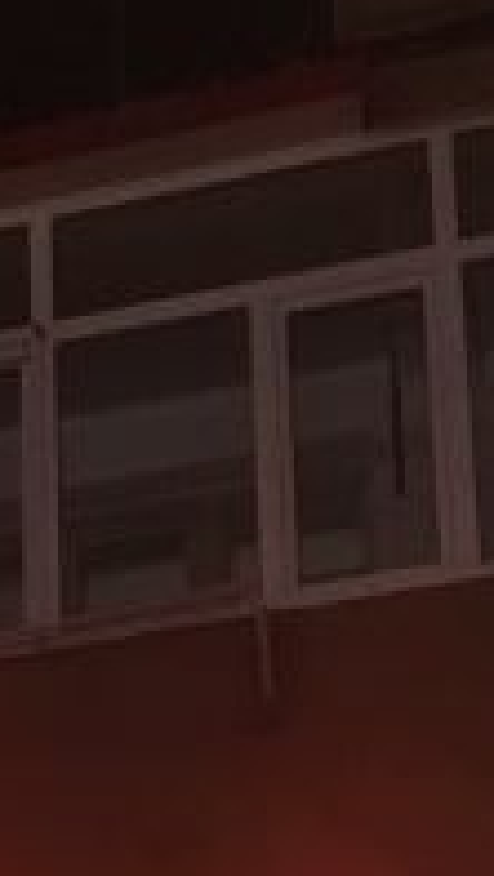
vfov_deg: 16.4
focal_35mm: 112
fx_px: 2605
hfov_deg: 10.4
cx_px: -274
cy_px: 1516
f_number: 2.2
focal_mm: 4.15
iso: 320
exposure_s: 1/17
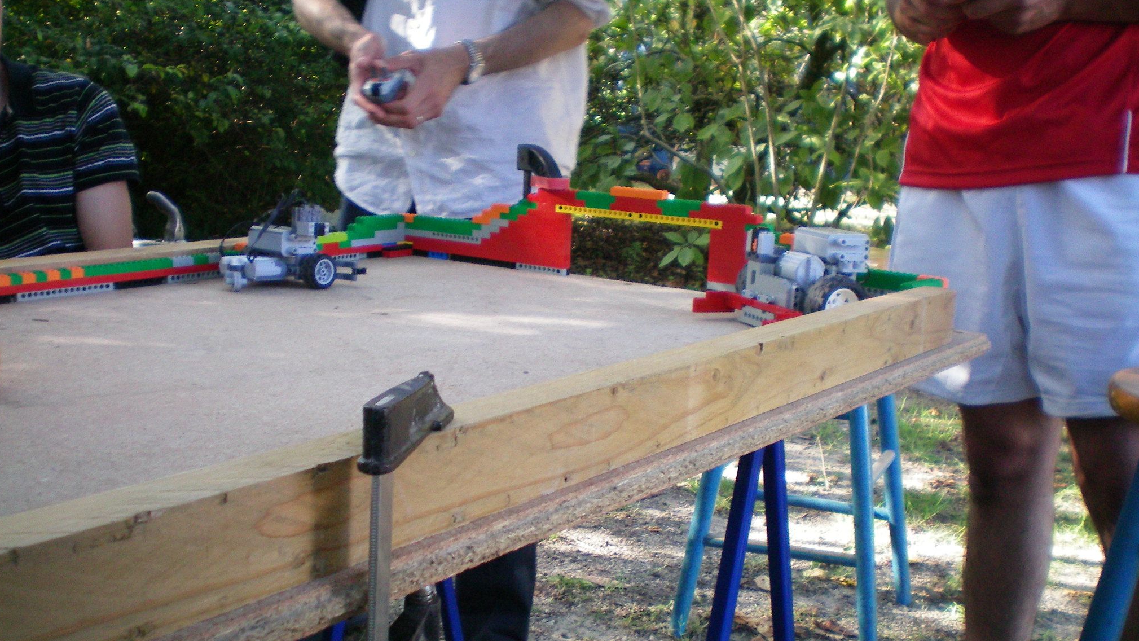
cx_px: 562
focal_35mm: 42
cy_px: 348
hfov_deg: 48.4
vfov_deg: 28.3
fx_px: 1269
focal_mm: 6.3
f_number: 3.1
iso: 125
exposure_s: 1/60
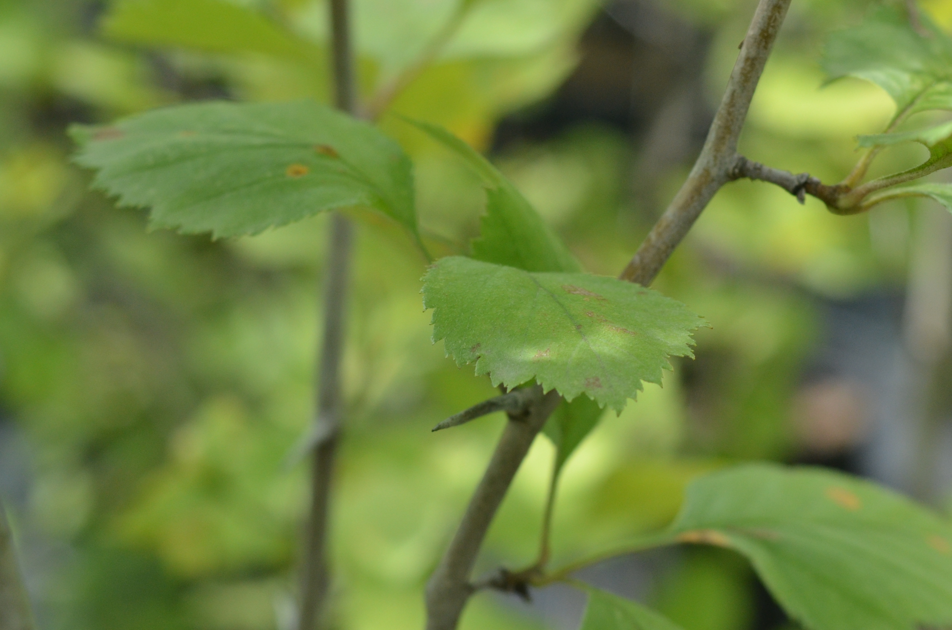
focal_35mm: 131
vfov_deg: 10.4
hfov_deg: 15.7
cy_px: 424
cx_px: 565
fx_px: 3457
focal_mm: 60
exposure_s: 1/1000
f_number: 8
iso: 640
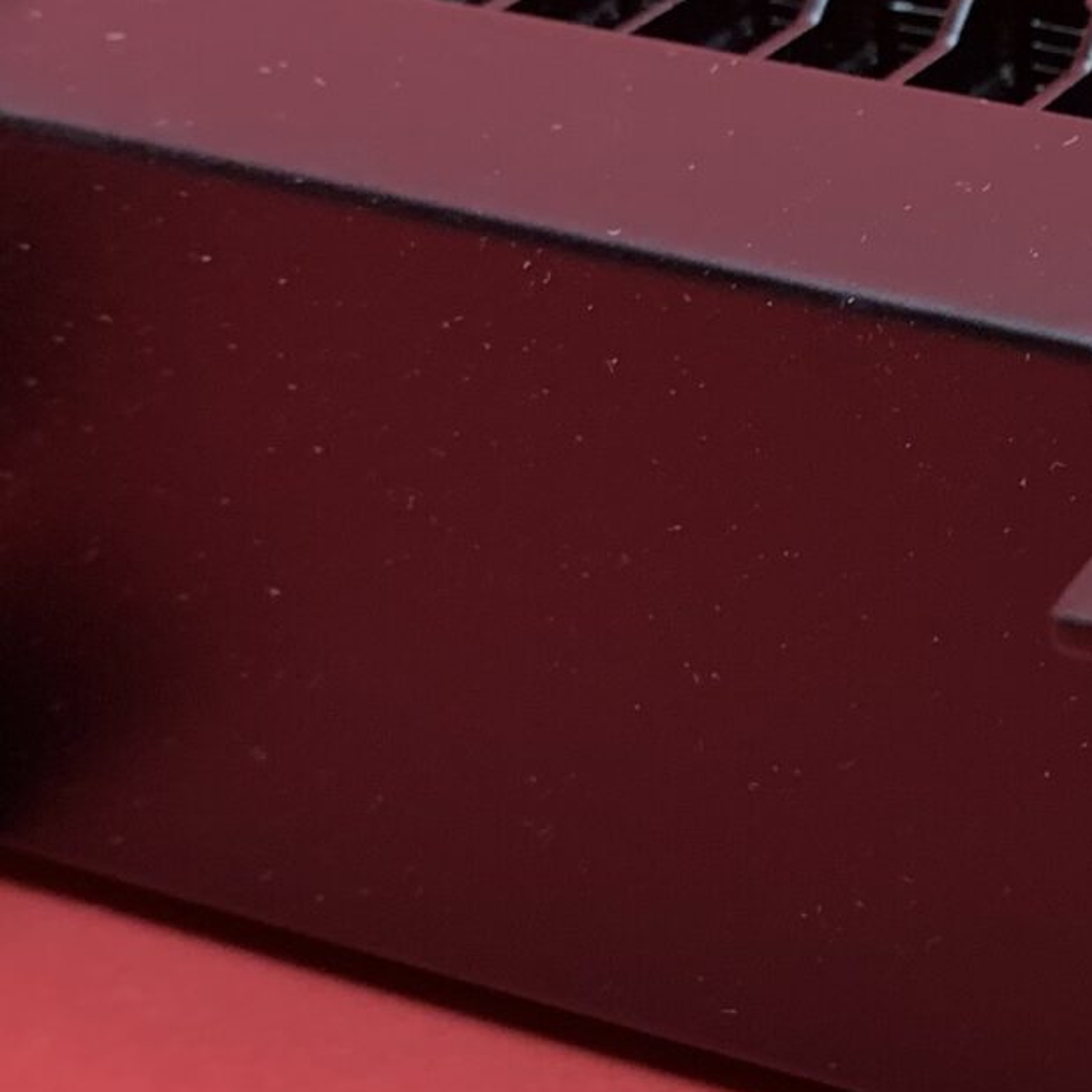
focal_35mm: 95
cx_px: 1440
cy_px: 392
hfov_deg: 17.2
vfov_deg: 18.3
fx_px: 3391
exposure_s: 1/50
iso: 160
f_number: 1.8
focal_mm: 4.25
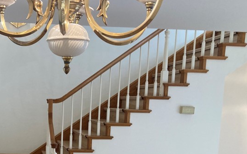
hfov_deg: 34.4
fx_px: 384
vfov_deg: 21.8
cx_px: 43
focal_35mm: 57
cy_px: 160
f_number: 1.8
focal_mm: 3.99
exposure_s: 1/60
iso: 64
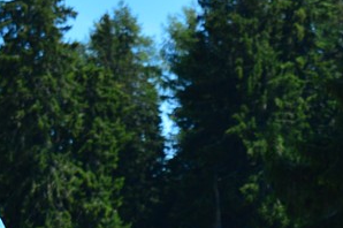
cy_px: 378
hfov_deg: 10.2
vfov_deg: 6.9
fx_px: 1865
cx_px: 494
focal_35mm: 196
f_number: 4.8
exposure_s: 1/500
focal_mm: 38
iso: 100
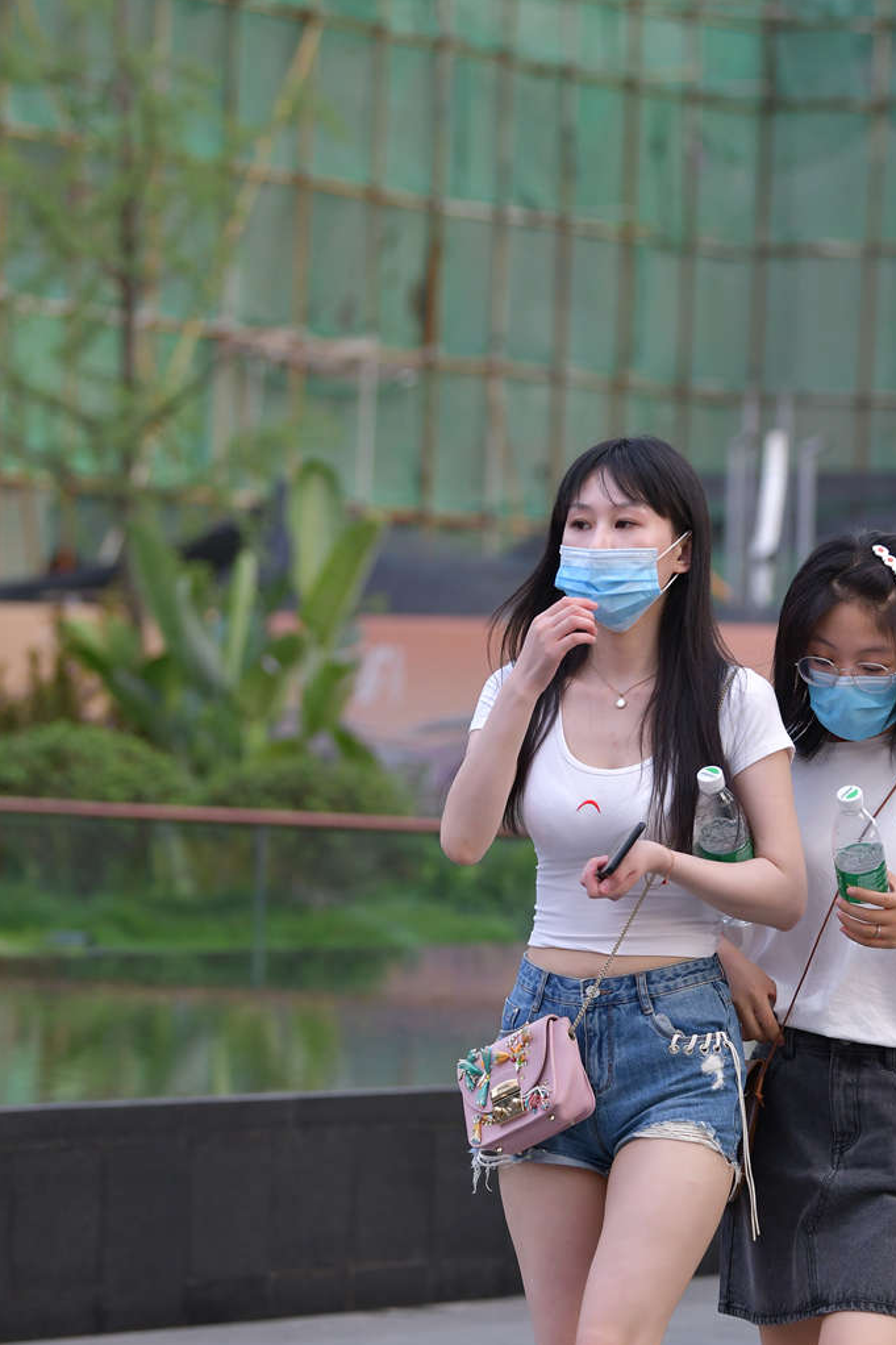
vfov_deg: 11.1
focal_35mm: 185
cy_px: 990
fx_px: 6908
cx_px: 597
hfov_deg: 7.4
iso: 500
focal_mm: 105
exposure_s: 1/640
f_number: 3.5
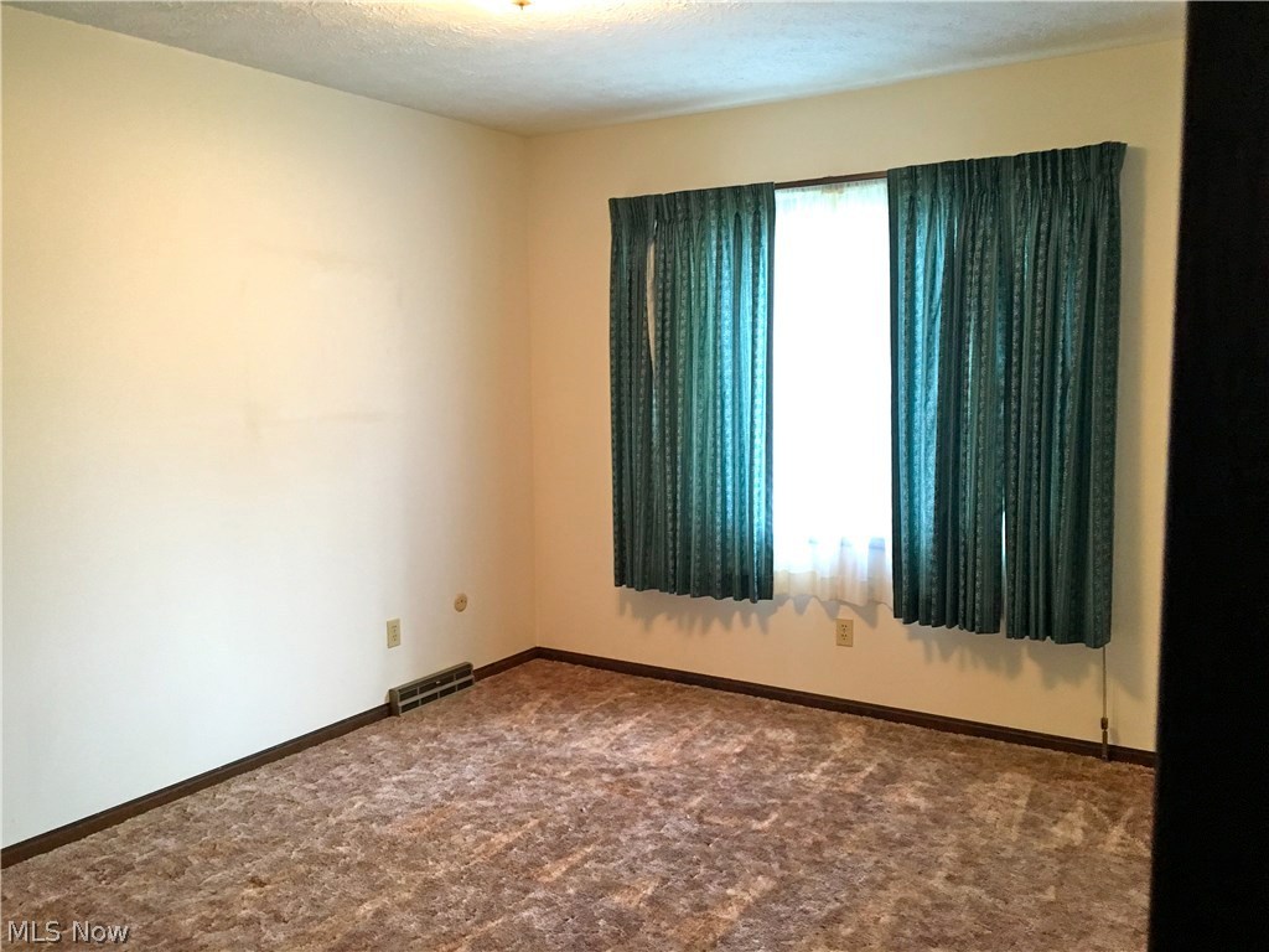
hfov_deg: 61.7
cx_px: 634
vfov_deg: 48.2
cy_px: 476
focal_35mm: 29
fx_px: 1063
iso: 160
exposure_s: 1/30
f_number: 2.2
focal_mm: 4.15
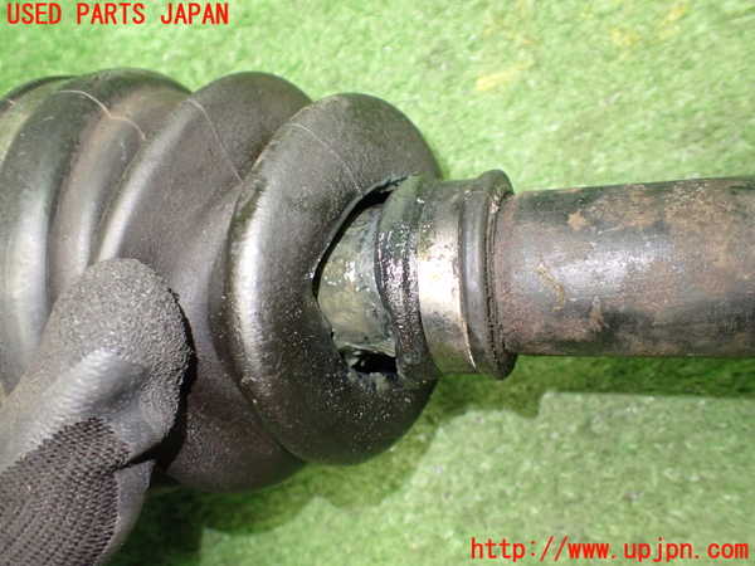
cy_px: 283
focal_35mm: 30
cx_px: 378
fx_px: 654
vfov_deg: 46.8
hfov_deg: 60.0
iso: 800
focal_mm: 5.4
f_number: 2.3
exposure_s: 1/40
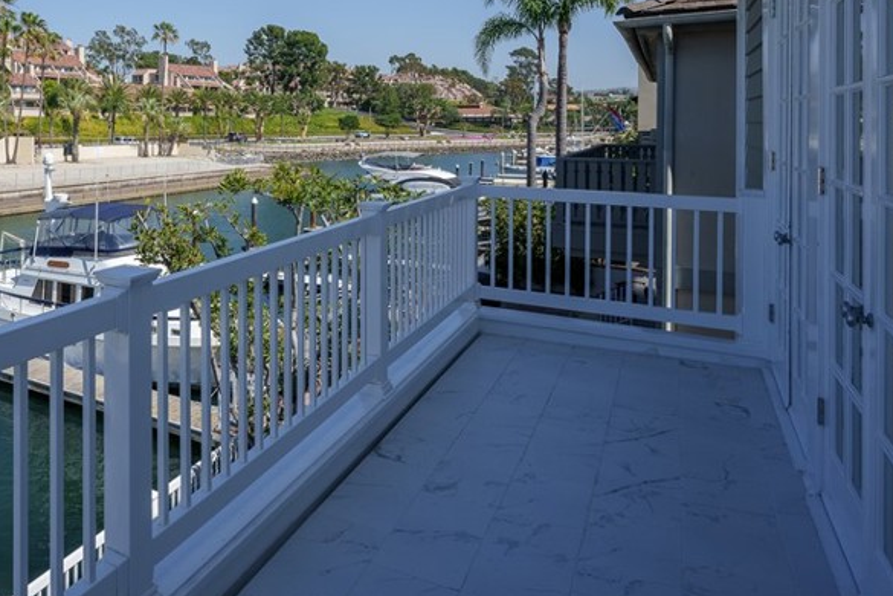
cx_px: 189
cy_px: 144
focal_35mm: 28
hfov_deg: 60.6
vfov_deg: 44.7
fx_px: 695
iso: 400
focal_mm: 16
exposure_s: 1/2000
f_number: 11
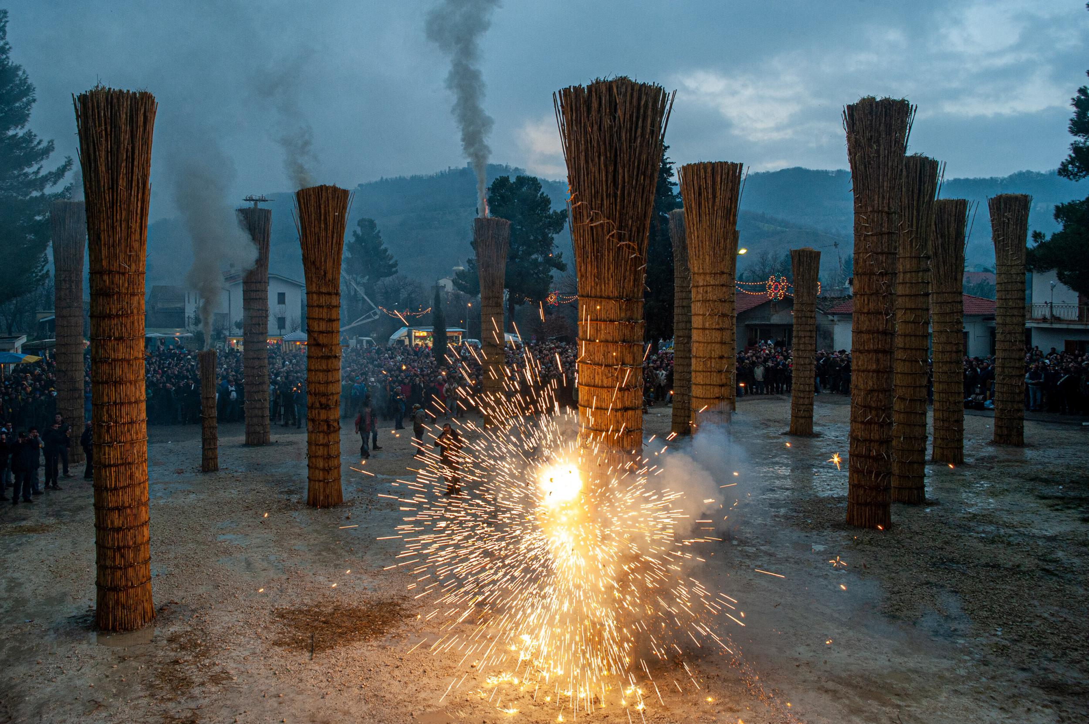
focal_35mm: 35
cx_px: 544
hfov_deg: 54.5
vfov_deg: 37.8
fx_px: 1058
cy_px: 362
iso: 1250
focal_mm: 35
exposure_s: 1/80
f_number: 2.8
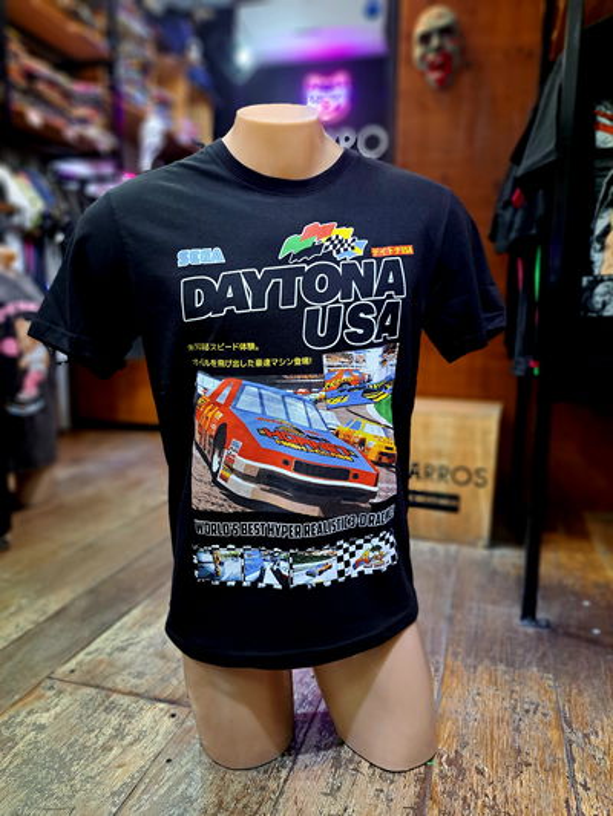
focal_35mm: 24
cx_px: 306
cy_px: 408
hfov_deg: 56.8
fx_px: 566
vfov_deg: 71.6
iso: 125
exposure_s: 1/50
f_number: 1.8
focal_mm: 5.23
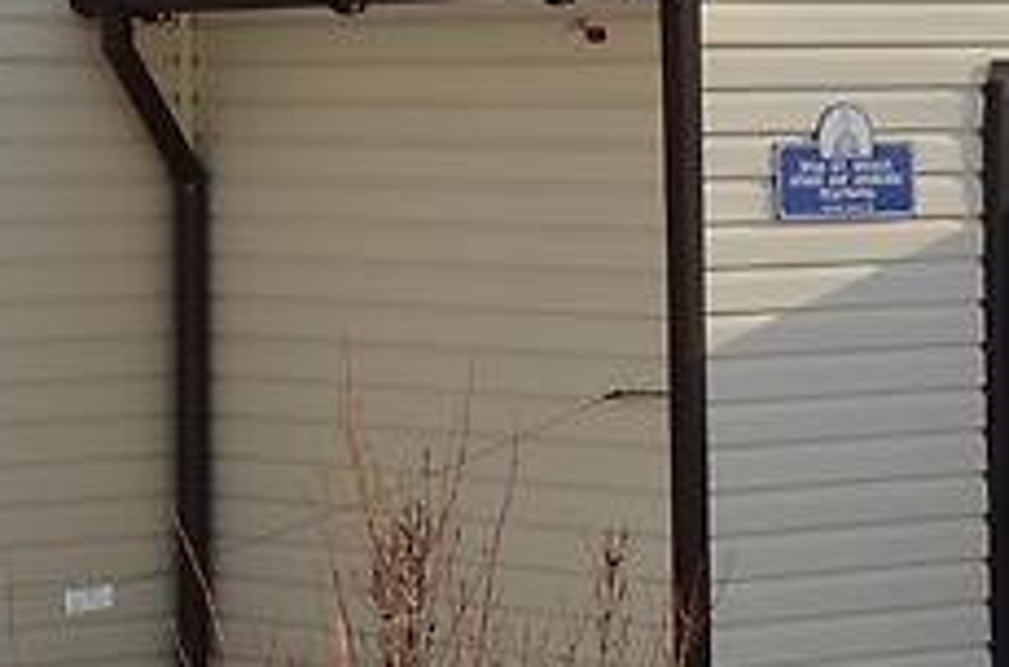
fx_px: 5467
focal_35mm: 196
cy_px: -318
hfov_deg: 10.4
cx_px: -233
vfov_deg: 6.9
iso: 100
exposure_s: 1/320
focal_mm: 25
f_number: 9
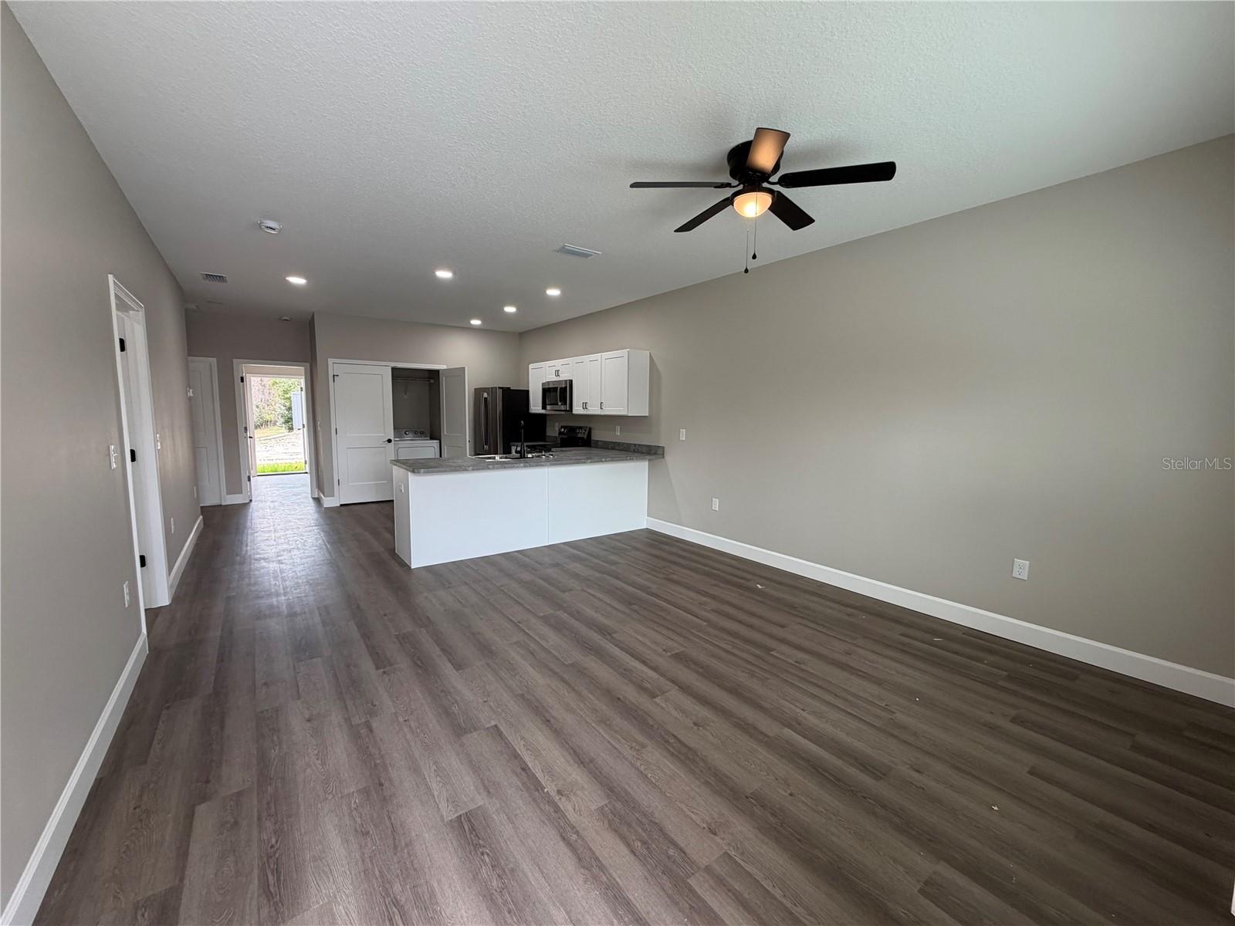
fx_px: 499
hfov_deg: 102.1
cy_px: 463
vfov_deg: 85.7
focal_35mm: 14
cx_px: 618
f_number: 2.2
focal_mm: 2.22
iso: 125
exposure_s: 1/120
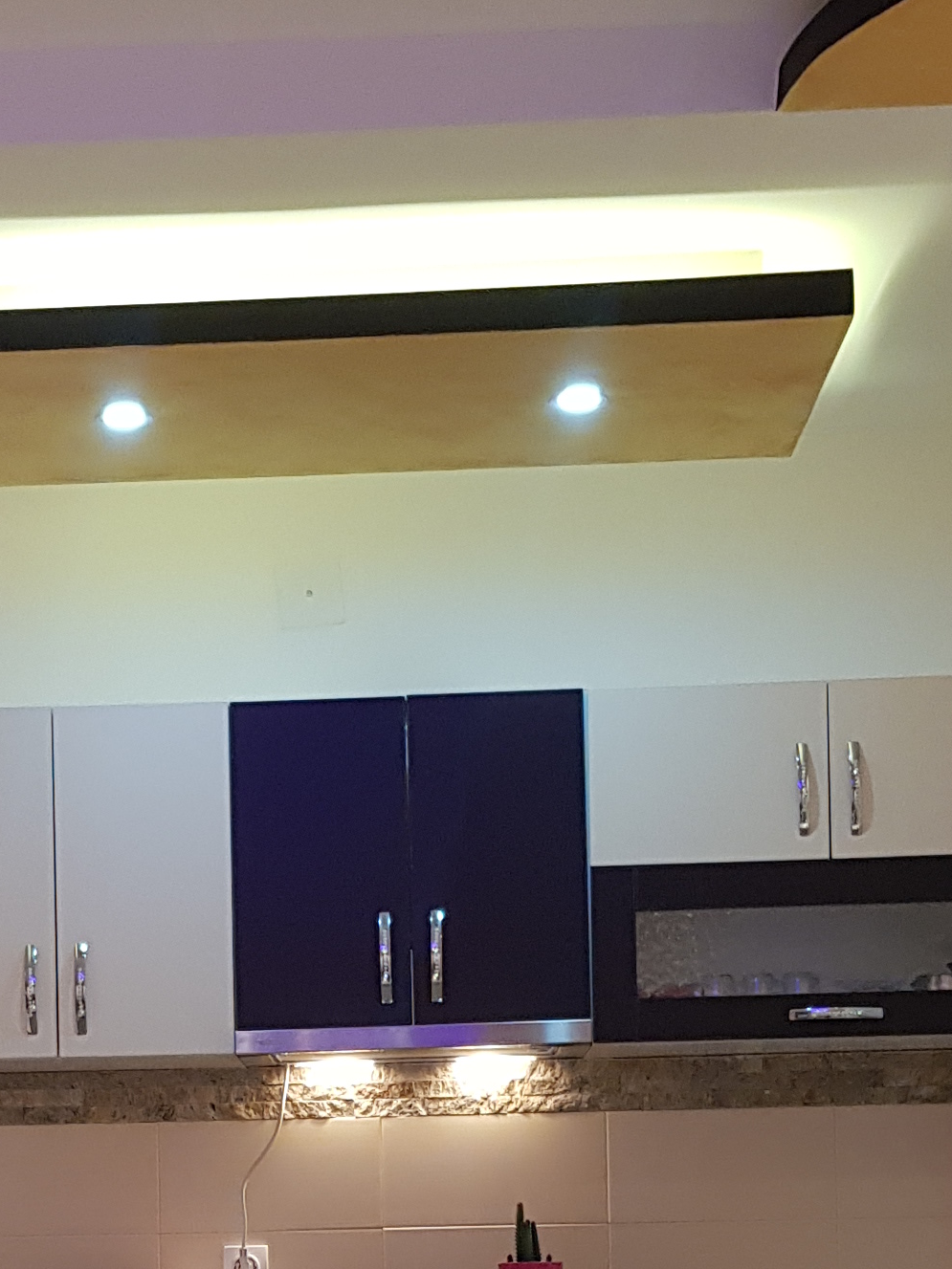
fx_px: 2897
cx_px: 293
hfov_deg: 18.6
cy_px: 1208
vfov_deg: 23.9
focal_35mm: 79
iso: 160
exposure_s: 1/33
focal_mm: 4.3
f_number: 1.7
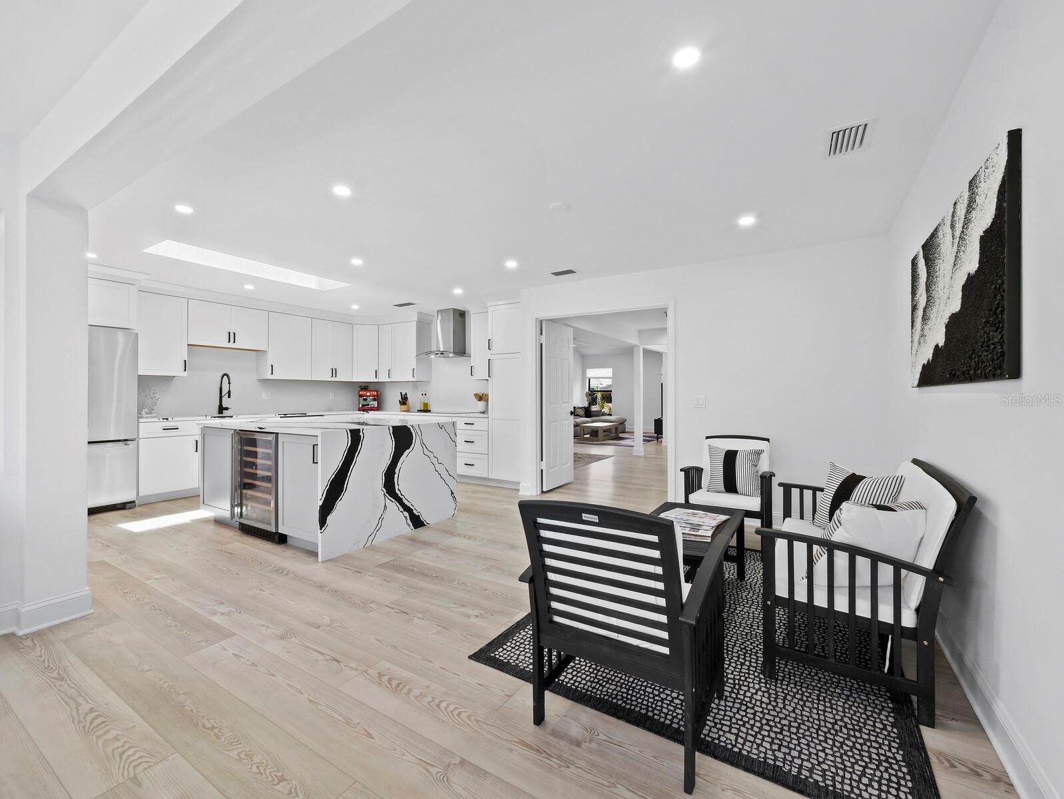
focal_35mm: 14
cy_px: 400
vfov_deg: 85.7
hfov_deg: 102.0
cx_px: 532
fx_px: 431
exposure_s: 1/3
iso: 400
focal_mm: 7
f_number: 11
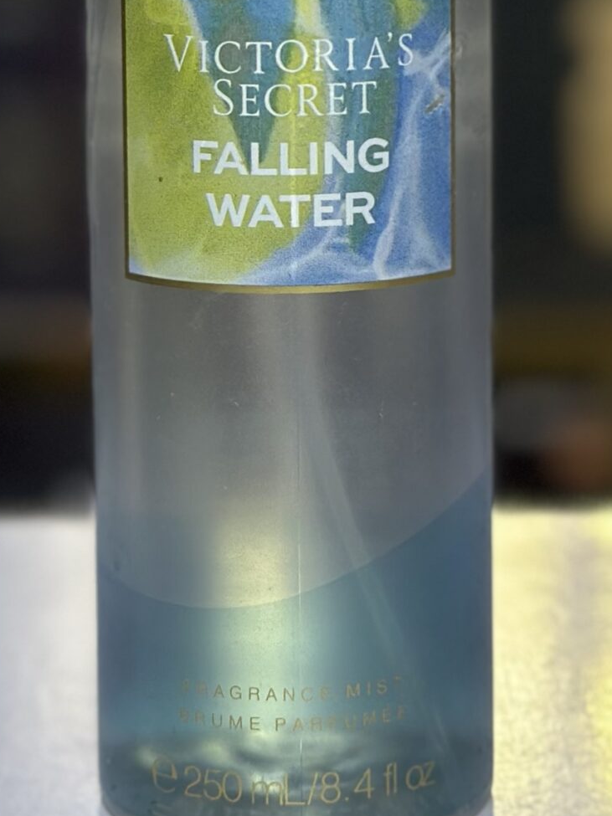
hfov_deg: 11.7
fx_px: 2971
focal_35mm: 126
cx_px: 403
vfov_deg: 15.3
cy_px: -17
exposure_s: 1/234
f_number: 1.78
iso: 80
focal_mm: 6.86
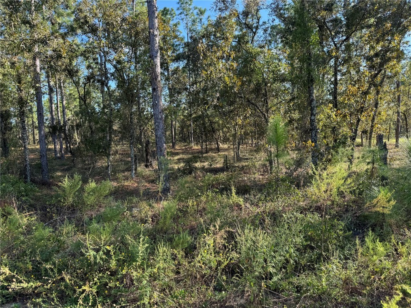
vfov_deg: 56.8
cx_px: 206
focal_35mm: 24
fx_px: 285
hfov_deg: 71.6
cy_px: 154
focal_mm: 6.76
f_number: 1.78
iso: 80
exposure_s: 1/549
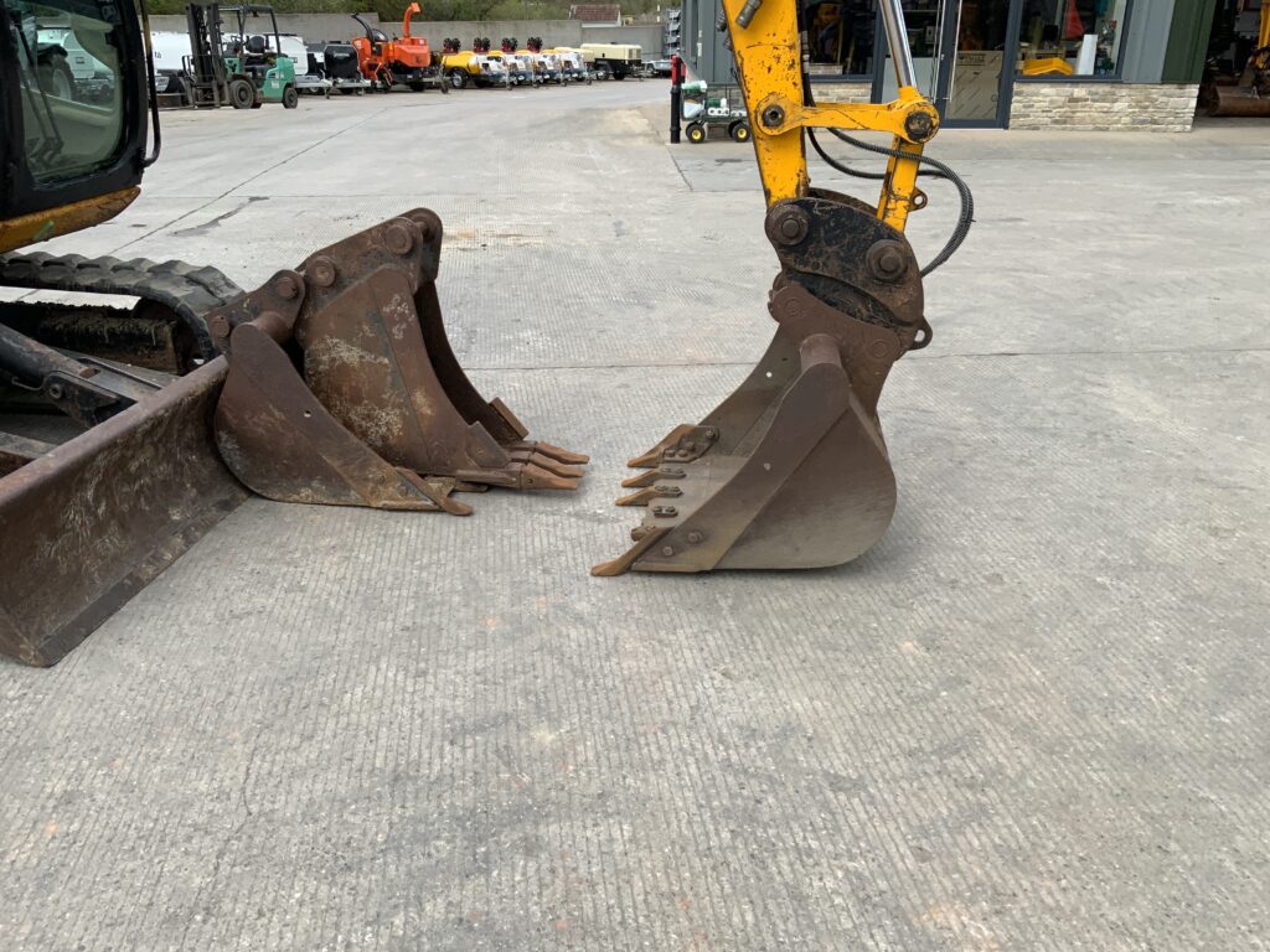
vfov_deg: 48.2
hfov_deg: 61.7
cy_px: 476
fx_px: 1064
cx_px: 635
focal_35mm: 29
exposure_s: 1/642
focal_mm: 3
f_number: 1.8
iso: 16
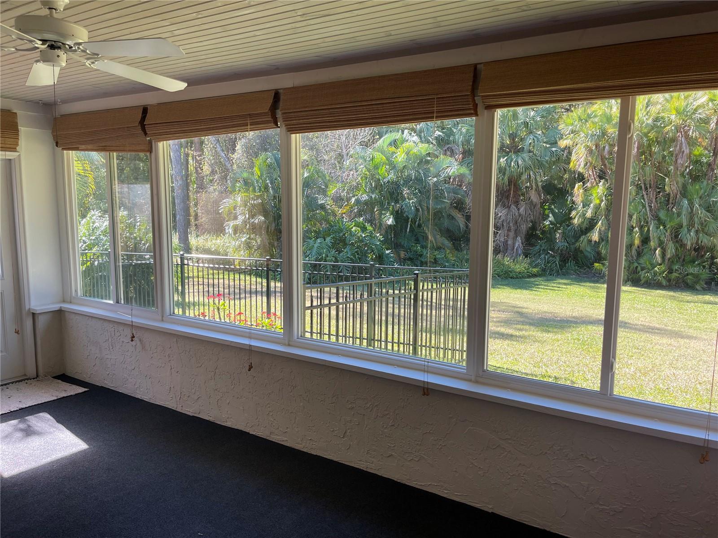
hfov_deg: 69.4
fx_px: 519
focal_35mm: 25
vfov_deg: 54.9
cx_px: 359
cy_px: 269
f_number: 1.6
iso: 32
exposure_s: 1/161
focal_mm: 5.1
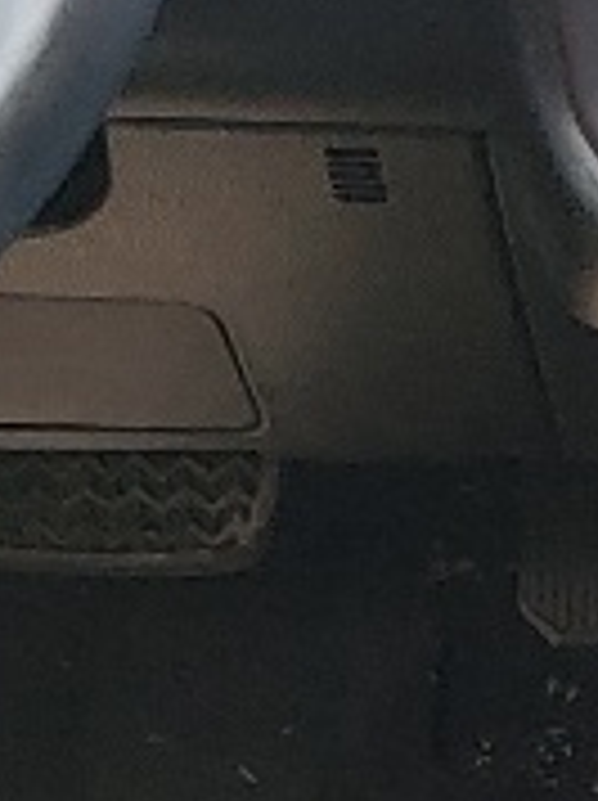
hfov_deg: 6.2
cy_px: 914
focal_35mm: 234
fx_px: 5403
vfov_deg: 8.4
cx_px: 1030
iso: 50
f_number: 1.5
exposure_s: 1/135
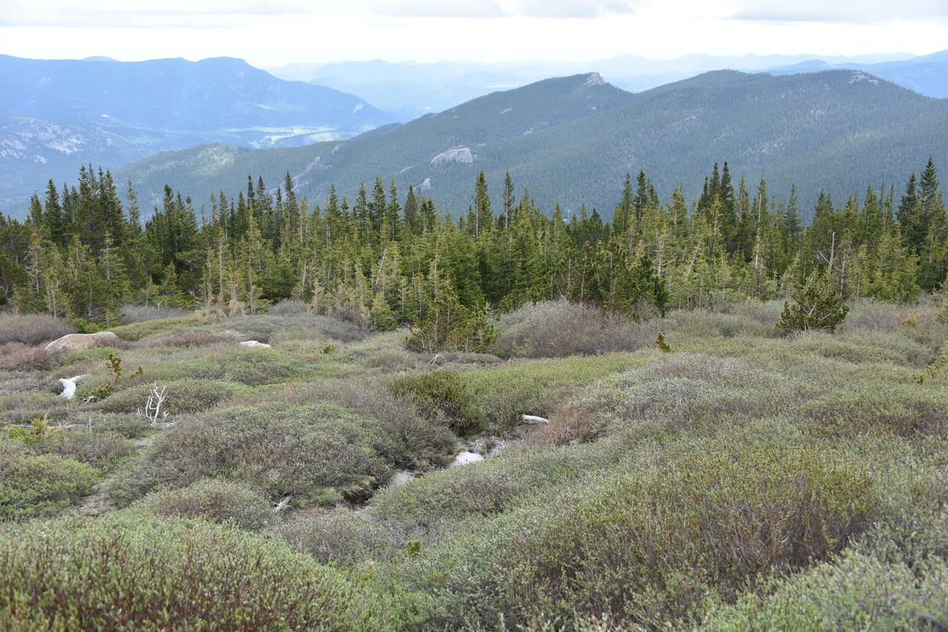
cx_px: 474
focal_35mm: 40
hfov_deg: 48.4
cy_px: 316
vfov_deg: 33.4
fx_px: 1054
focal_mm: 40
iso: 100
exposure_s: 1/160
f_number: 6.3
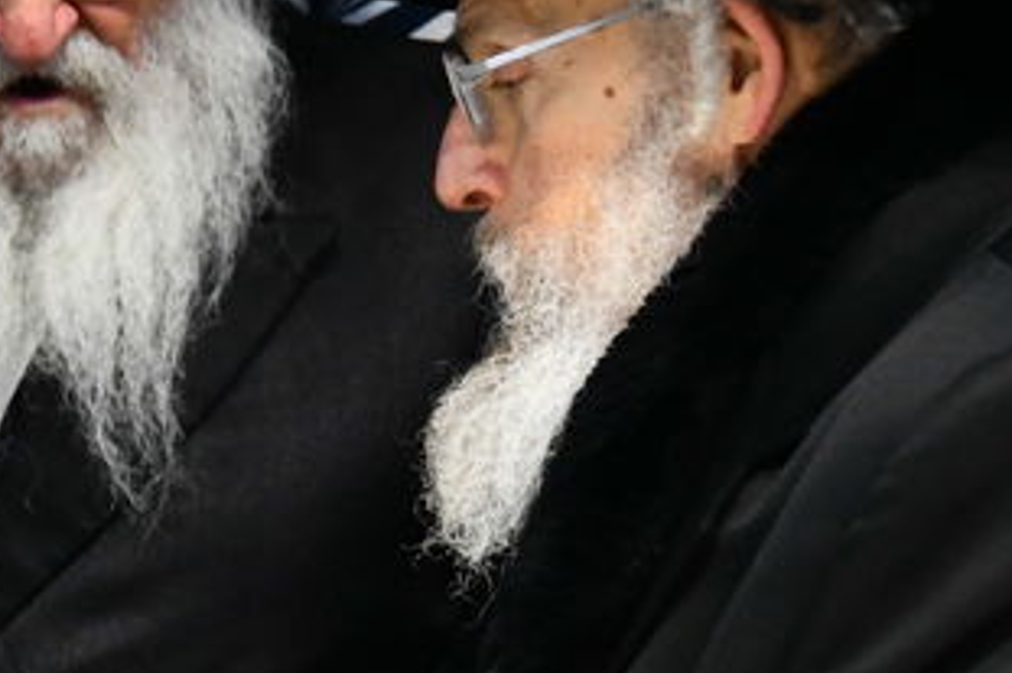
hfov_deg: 3.2
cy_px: 288
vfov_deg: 2.1
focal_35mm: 653
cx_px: -218
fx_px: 18346
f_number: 5.6
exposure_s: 1/160
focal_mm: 145
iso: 1600
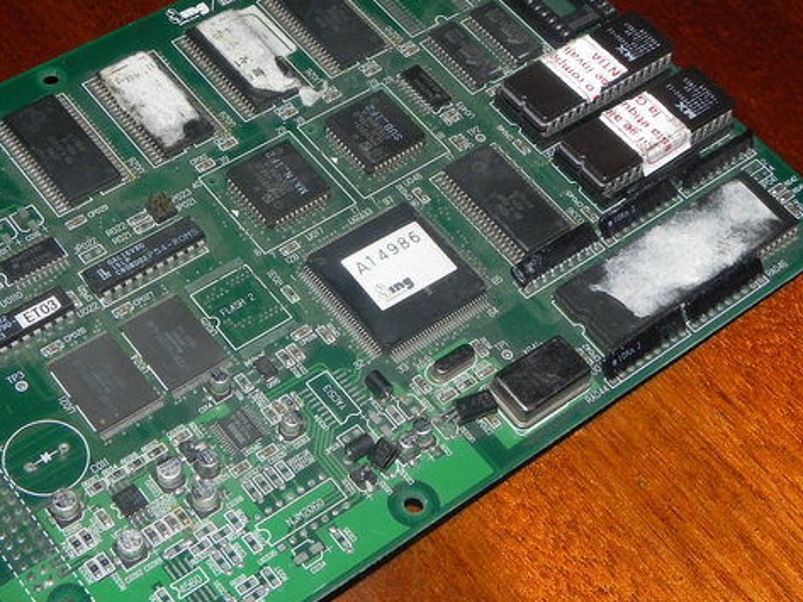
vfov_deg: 22.3
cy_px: 271
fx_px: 1531
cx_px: 334
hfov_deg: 29.3
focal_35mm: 66
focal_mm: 9.2
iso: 200
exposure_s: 1/30
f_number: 8
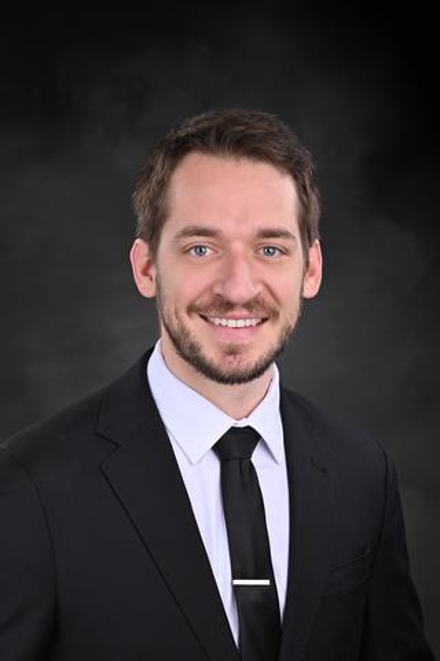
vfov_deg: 19.5
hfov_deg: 13.0
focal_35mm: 105
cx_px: 220
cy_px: 330
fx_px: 1928
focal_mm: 105
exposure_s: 1/125
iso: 100
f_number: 11
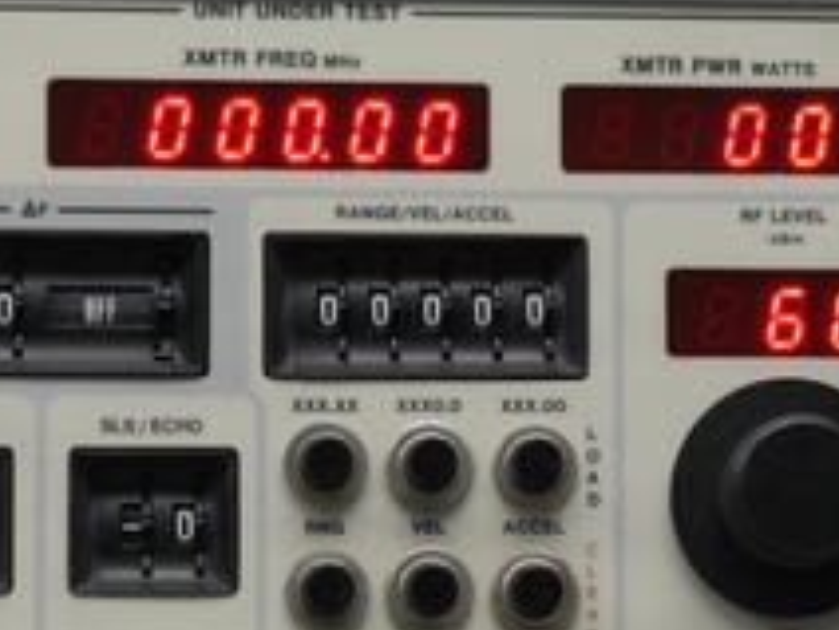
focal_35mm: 245
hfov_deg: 8.1
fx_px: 5938
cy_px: 432
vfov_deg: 6.1
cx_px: 534
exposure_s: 1/10
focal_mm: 65
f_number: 11
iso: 400
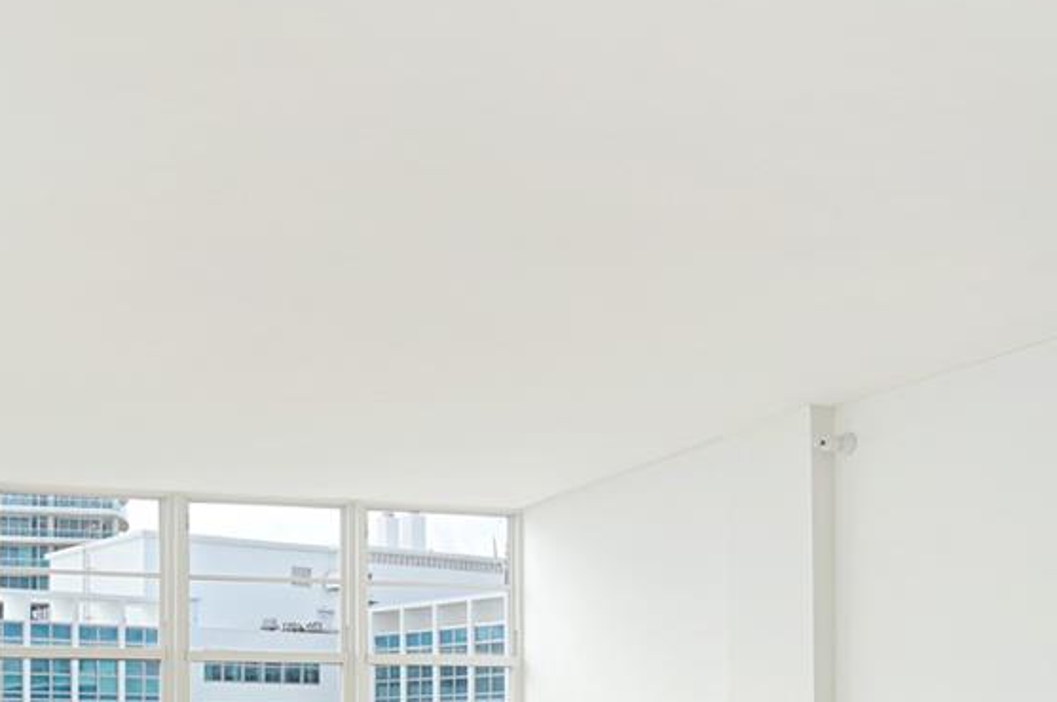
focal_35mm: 46
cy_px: 714
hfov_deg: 40.6
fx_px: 1349
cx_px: 176
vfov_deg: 27.4
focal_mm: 16
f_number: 5
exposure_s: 1/160
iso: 200
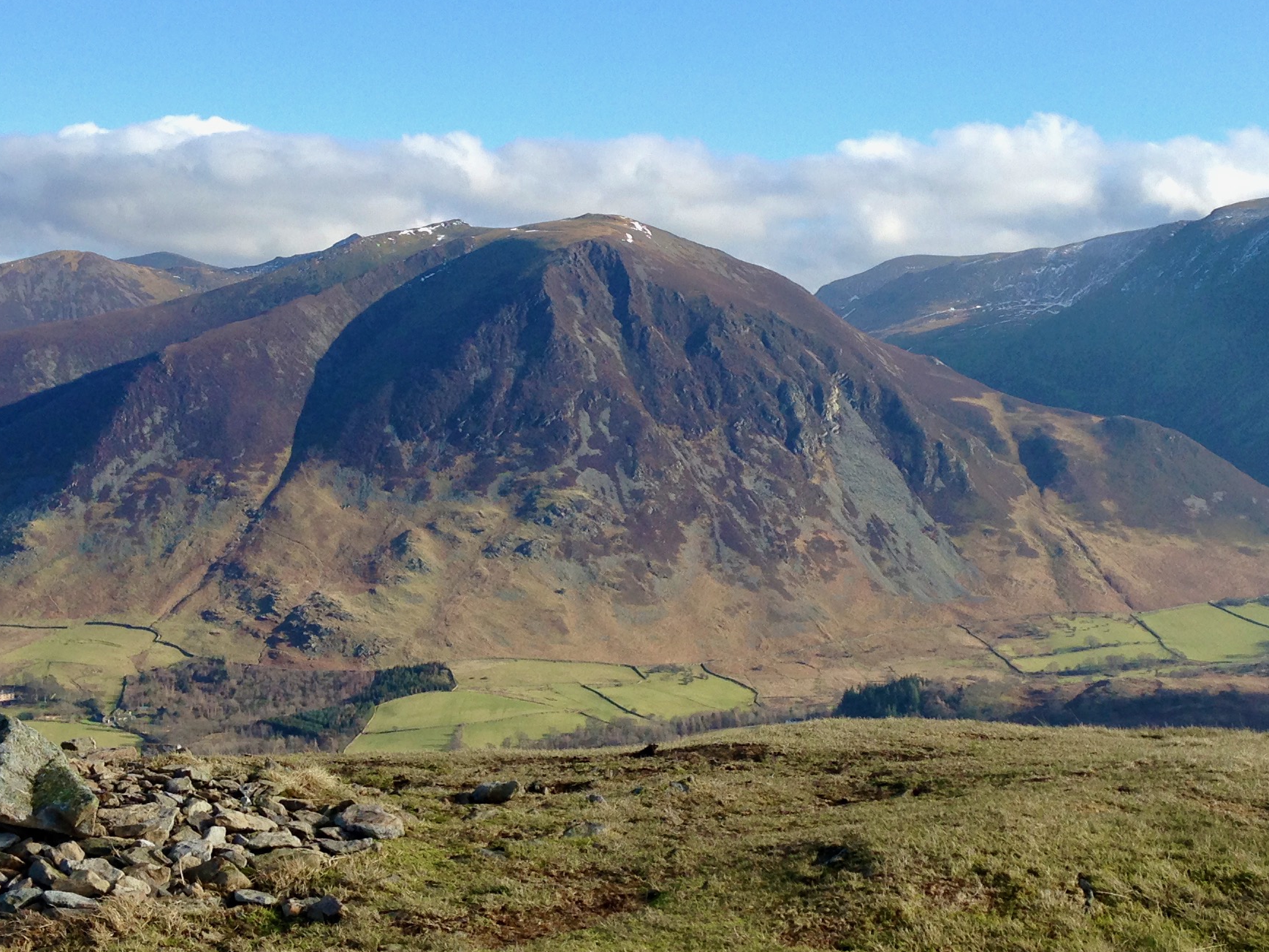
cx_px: 739
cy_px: 490
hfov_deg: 31.1
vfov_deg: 23.7
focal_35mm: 62
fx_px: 2273
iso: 50
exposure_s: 1/1085
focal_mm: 4.12
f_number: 2.4
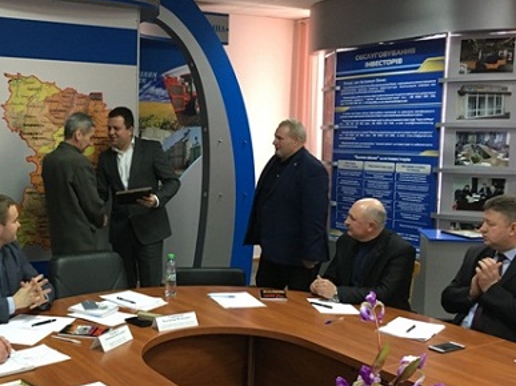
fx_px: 671
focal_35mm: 45
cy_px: 200
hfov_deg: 41.3
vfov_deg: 32.2
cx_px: 156
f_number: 2.2
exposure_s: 1/33
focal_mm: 4.15
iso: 160
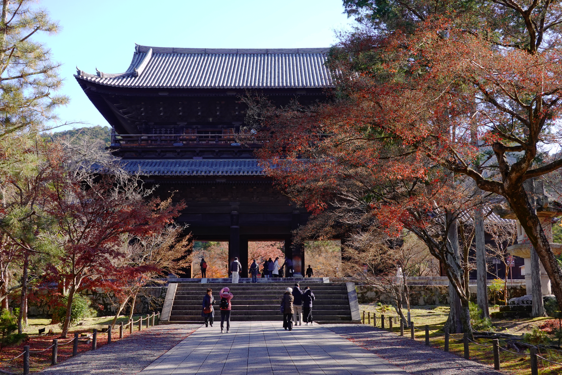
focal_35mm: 43
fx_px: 671
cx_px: 281
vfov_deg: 31.2
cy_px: 188
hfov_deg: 45.4
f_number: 7.1
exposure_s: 1/50
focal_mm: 15.9
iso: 100
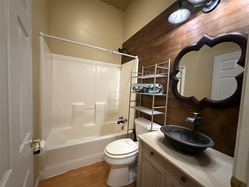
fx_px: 101
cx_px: 124
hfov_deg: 102.1
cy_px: 94
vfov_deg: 85.7
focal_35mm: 14
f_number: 2.2
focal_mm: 2.22
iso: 1250
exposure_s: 1/60
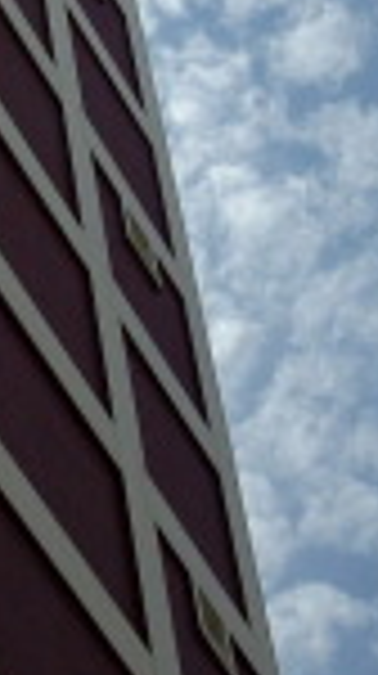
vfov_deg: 14.2
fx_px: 2646
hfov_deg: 8.1
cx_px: -9
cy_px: -63
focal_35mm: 148
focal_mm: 6.2
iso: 80
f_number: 5.6
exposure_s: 1/800
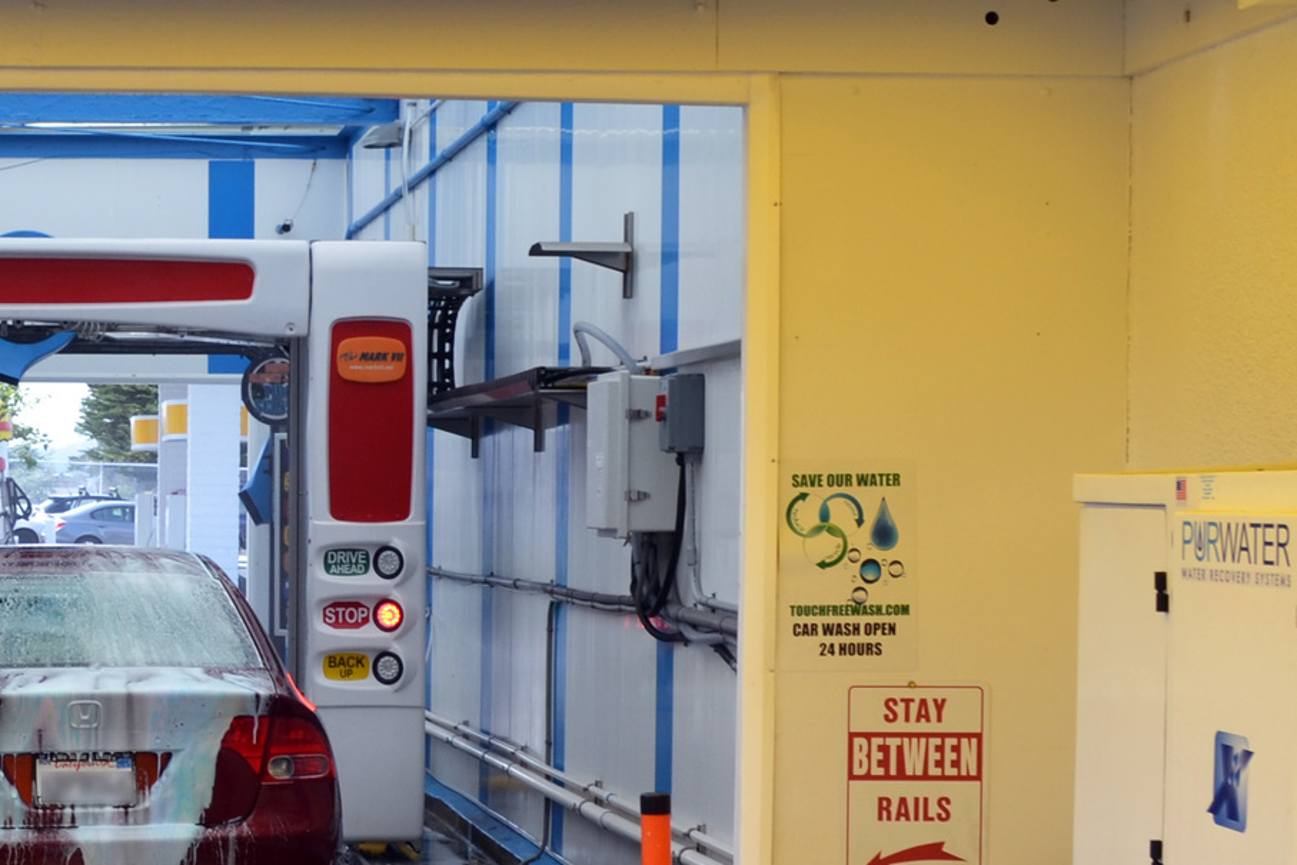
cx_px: 64
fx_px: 3279
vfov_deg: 15.0
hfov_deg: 21.7
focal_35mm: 91
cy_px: 573
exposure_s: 1/160
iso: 100
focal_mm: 22
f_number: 6.3
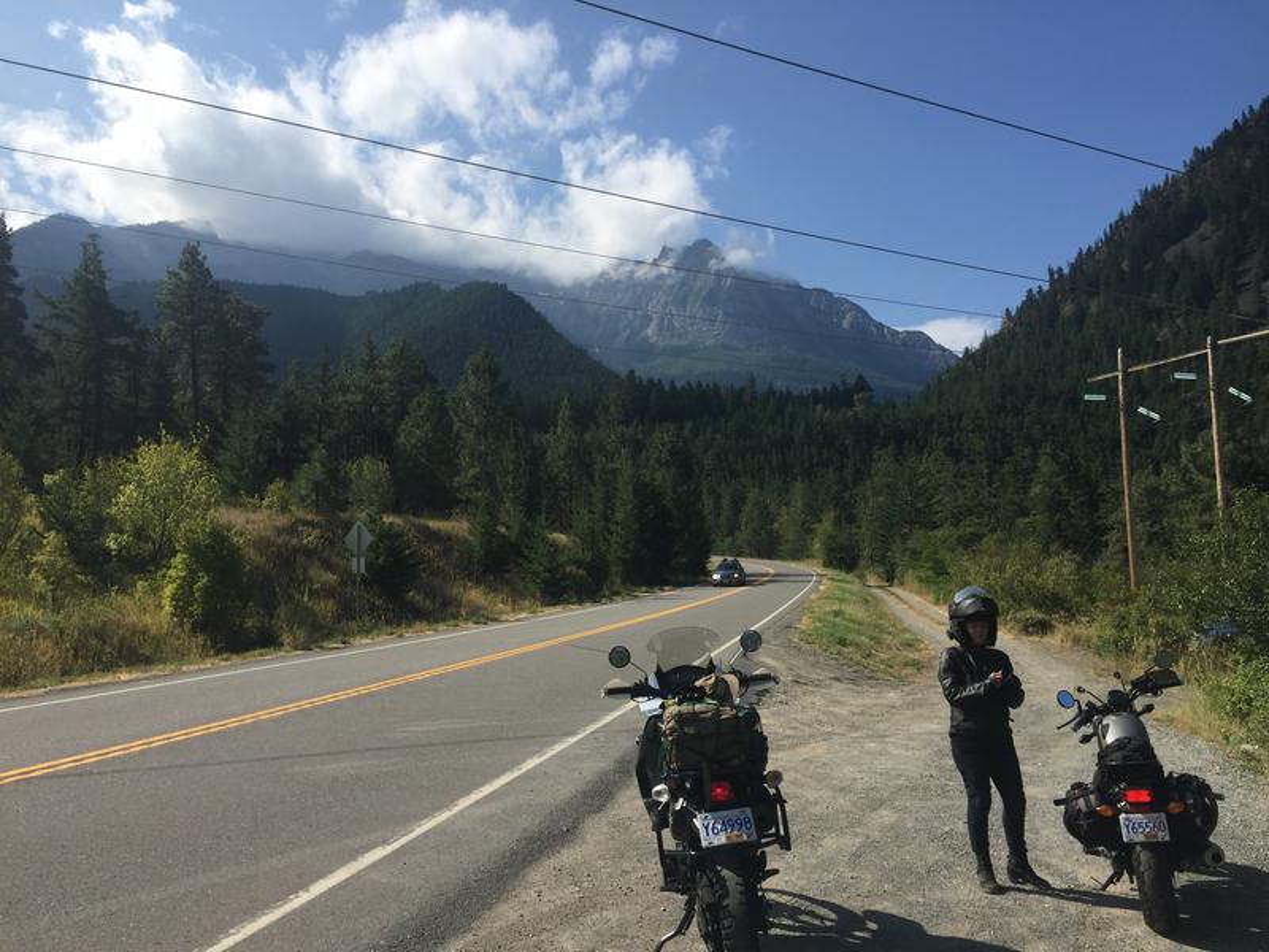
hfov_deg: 61.7
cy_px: 476
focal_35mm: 29
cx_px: 634
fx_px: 1063
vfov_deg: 48.2
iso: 32
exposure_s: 1/2198
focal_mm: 4.15
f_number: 2.2
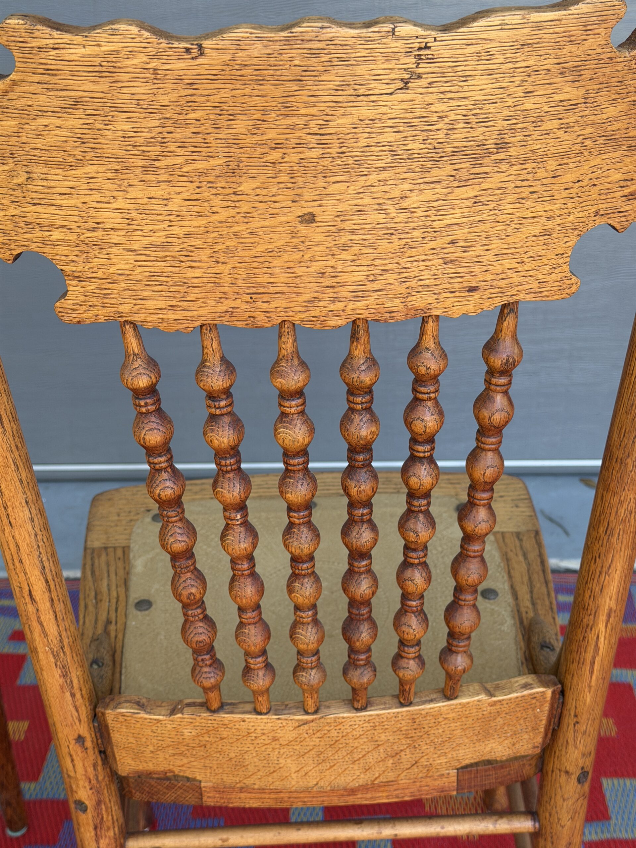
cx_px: 318
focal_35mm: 48
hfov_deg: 30.3
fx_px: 1176
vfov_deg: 39.7
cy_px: 424
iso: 50
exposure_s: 1/227
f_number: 1.78
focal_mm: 6.76
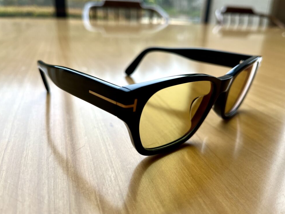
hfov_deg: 65.3
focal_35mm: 27
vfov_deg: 51.4
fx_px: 222
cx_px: 146
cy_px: 110
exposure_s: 1/291
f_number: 1.6
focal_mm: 5.1
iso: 50
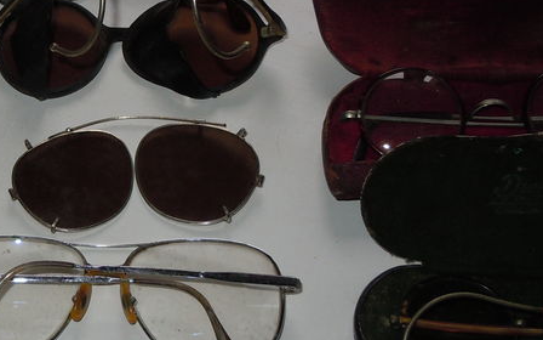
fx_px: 1051
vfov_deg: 18.3
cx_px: 47
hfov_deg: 27.8
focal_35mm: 71
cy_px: 147
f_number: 3.5
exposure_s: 1/30
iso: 100
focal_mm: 5.4
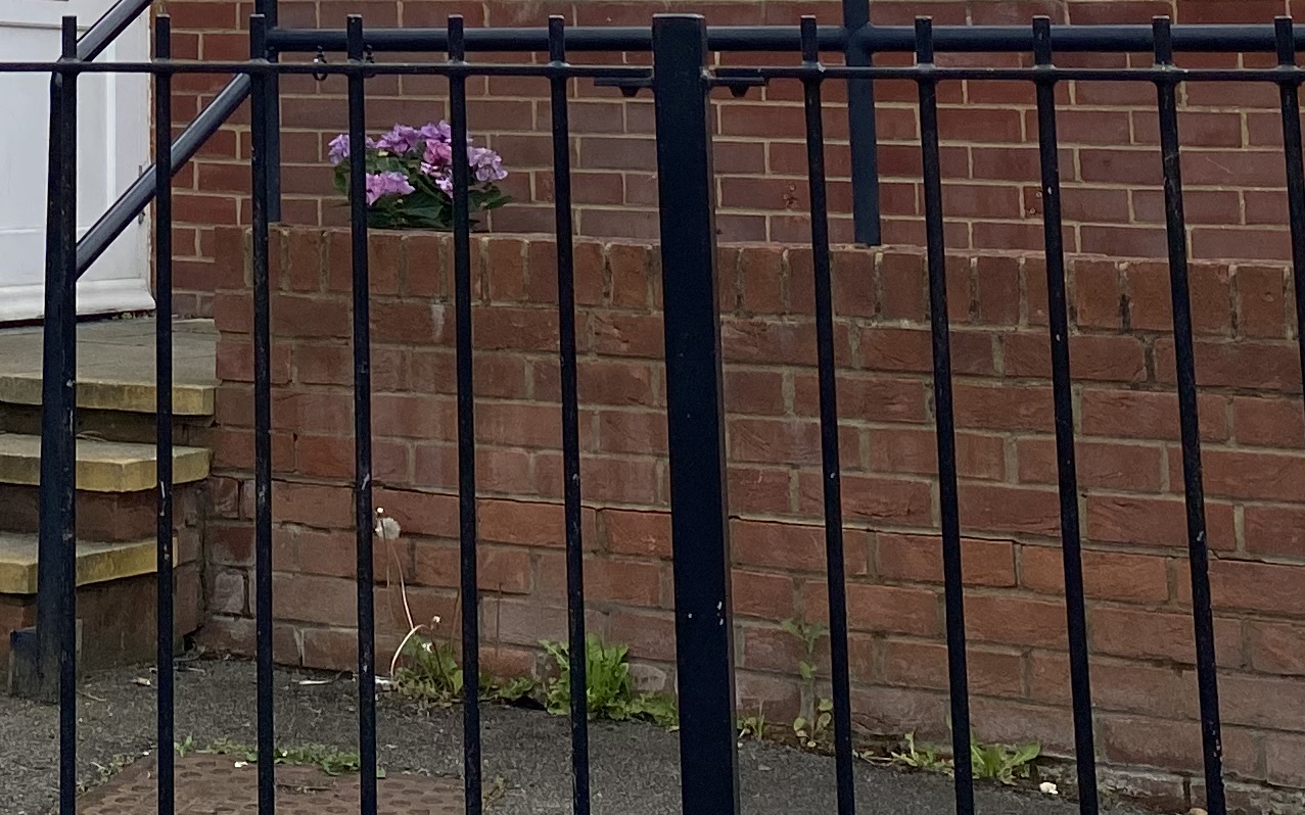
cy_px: -524
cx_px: 17
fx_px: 3094
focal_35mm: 87
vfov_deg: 13.8
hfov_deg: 22.9
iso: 32
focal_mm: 4.25
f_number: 1.8
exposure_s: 1/4808
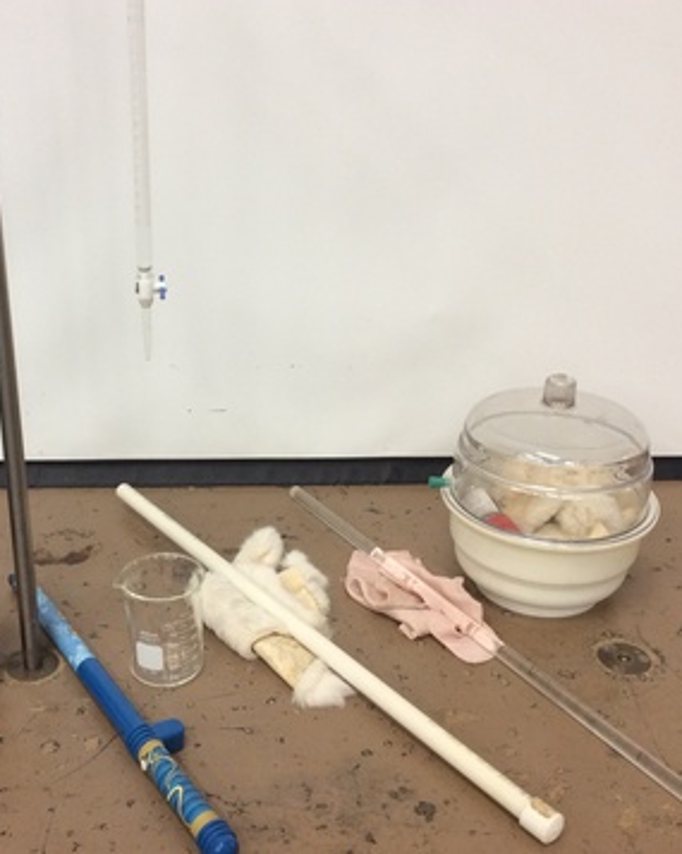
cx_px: 237
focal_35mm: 42
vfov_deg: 43.9
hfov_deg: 35.3
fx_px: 1061
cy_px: 427
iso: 80
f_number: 2.4
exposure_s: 1/24
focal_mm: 3.3
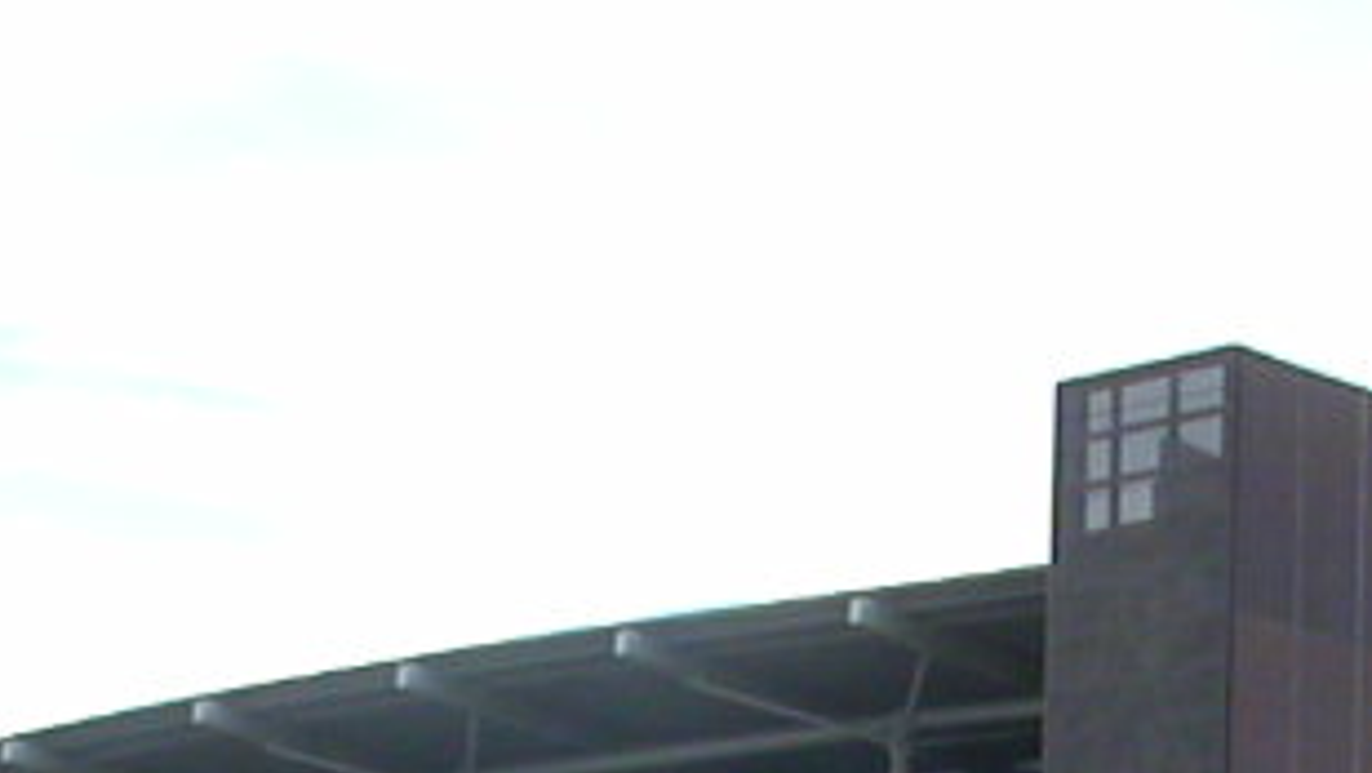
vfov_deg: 7.5
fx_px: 5640
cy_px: 1595
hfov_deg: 13.8
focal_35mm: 155
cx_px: 1012
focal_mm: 6.6
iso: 100
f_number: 4.8
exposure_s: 1/223
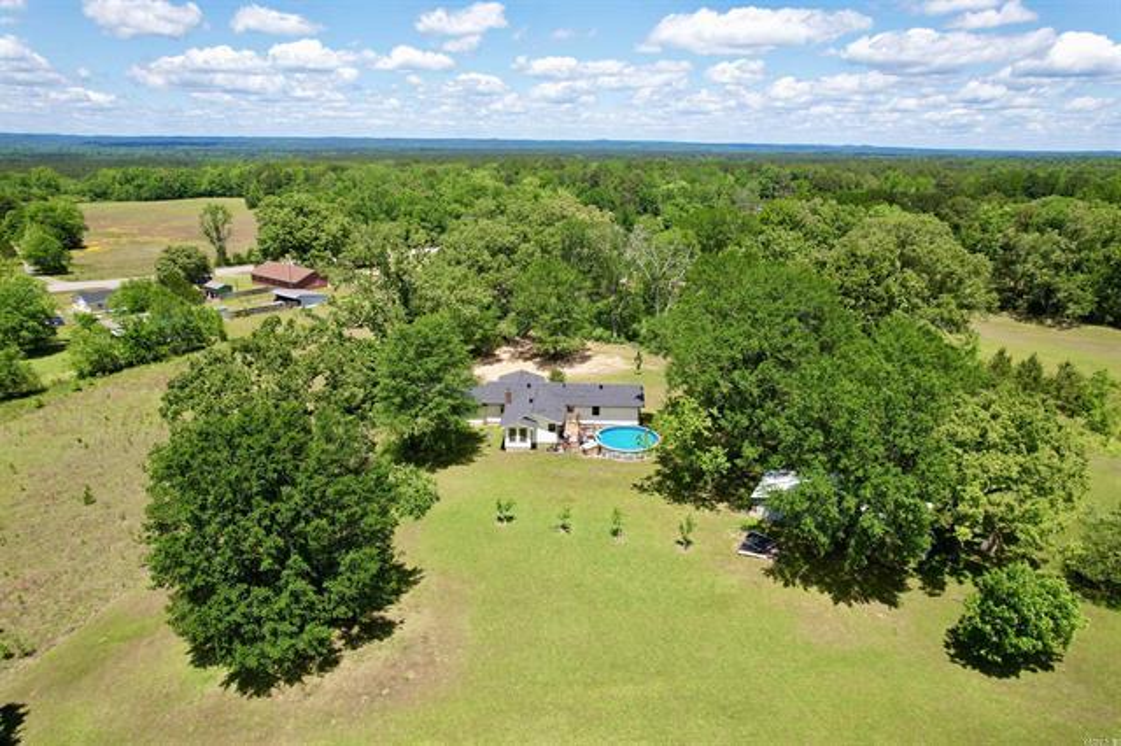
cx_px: 560
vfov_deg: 57.2
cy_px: 373
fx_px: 685
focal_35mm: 22
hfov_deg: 78.6
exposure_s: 1/1250
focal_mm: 8.38
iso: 100
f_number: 2.8
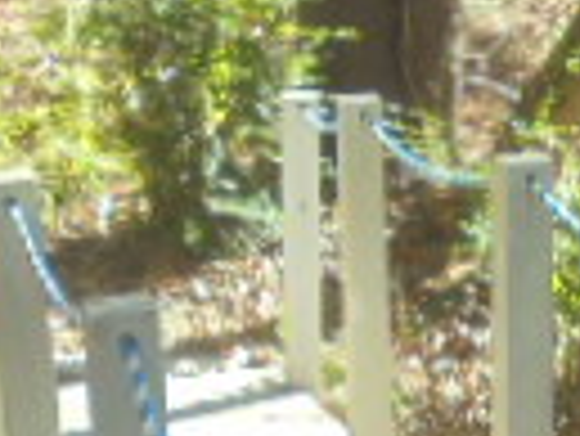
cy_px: 841
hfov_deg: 15.0
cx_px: 571
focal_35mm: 129
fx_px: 2163
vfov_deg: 10.6
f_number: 3.5
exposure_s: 1/125
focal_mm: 4.6
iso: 100
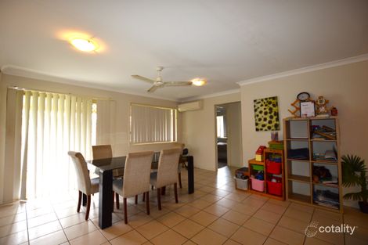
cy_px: 122
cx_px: 184
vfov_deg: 77.3
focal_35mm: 15
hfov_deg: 100.4
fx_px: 153
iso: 400
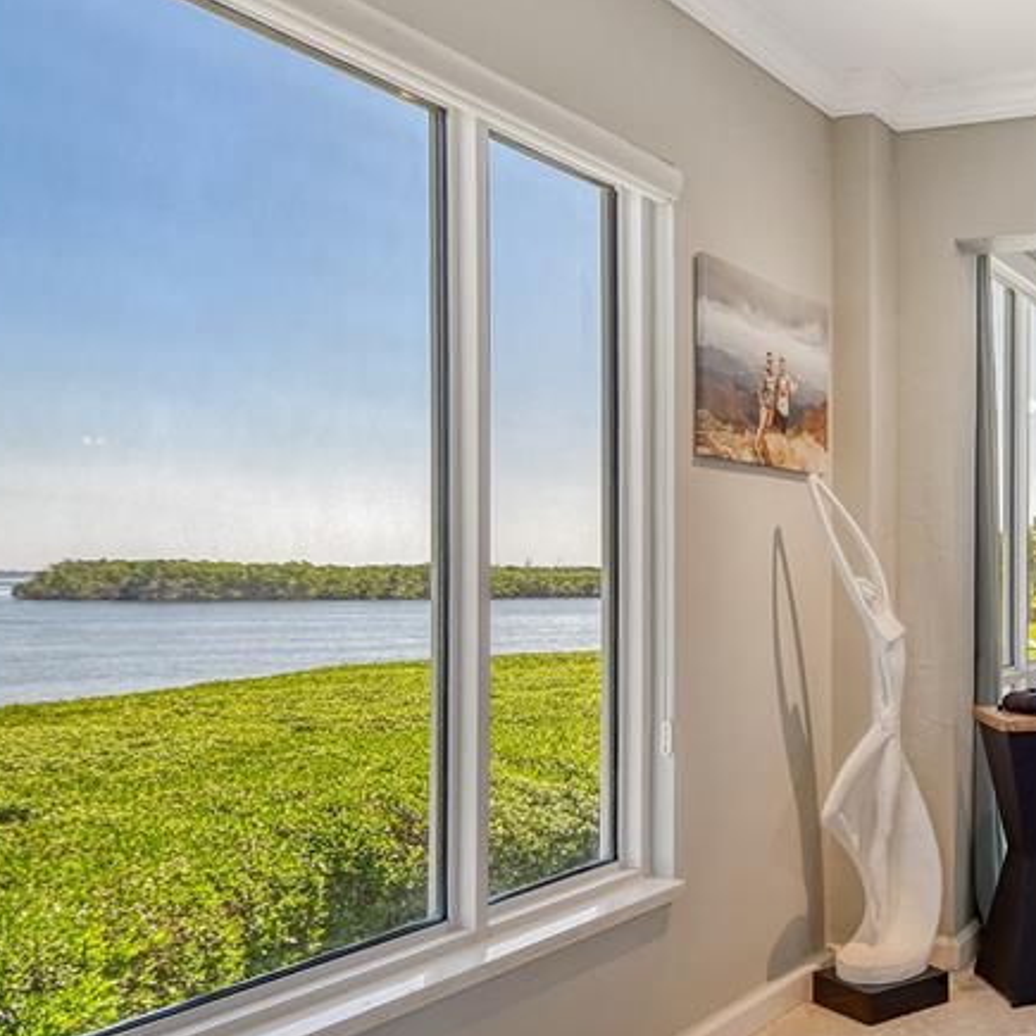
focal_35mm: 36
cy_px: 574
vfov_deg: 46.0
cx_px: 957
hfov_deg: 41.8
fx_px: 1219
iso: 640
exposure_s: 1/2000
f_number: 7.1
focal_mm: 12
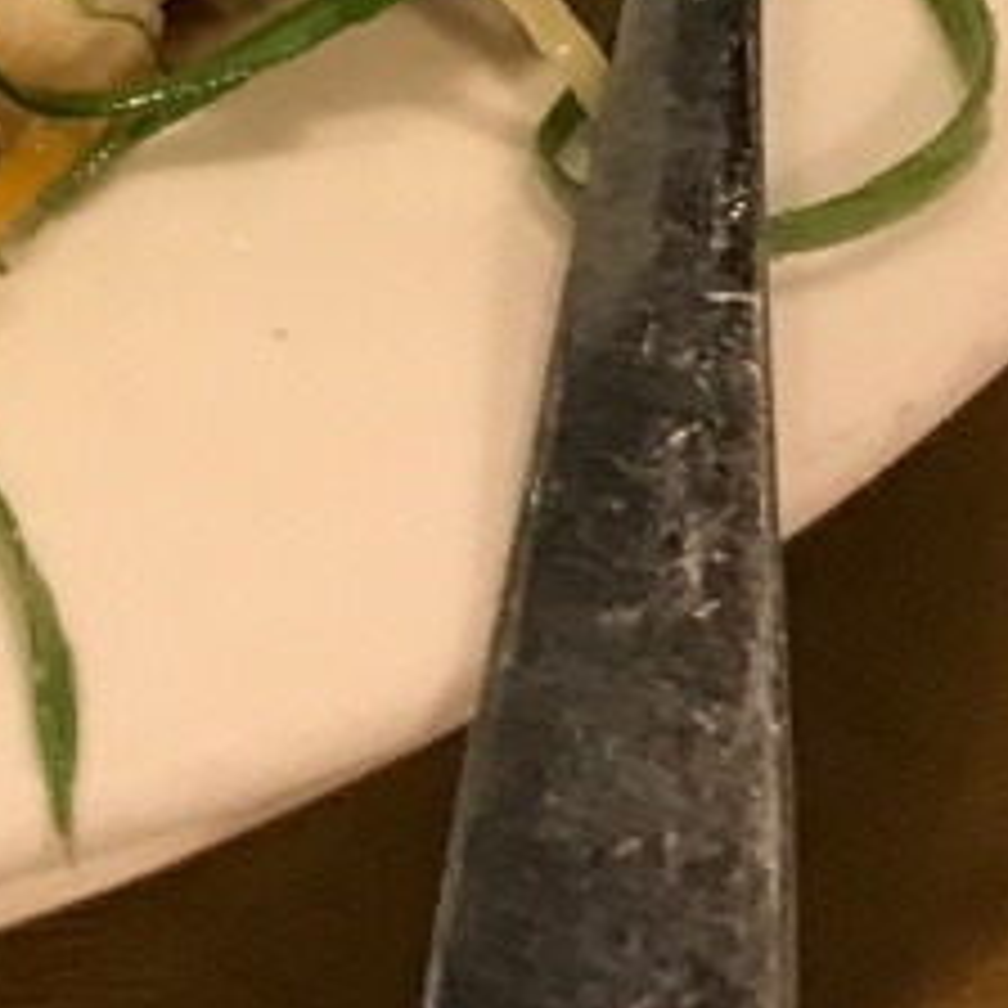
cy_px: -945
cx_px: -1638
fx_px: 5106
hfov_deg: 9.6
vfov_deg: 10.4
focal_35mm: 155
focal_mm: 3.99
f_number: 1.8
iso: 50
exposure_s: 1/15
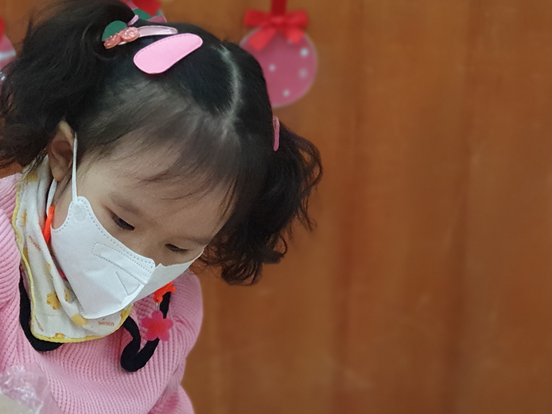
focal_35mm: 108
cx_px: 98
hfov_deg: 18.0
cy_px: 357
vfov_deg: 13.6
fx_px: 1722
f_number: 2.4
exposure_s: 1/60
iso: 320
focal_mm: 6
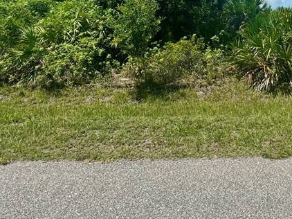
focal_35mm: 34
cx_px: 220
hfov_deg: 51.6
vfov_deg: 37.9
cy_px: 8
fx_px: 287
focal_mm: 2.22
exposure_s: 1/1198
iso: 40
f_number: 2.2
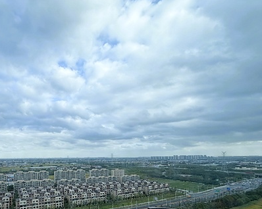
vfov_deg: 59.7
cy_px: 156
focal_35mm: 22
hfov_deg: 69.9
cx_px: 65
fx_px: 171
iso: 50
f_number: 2.2
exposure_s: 1/280
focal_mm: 2.22
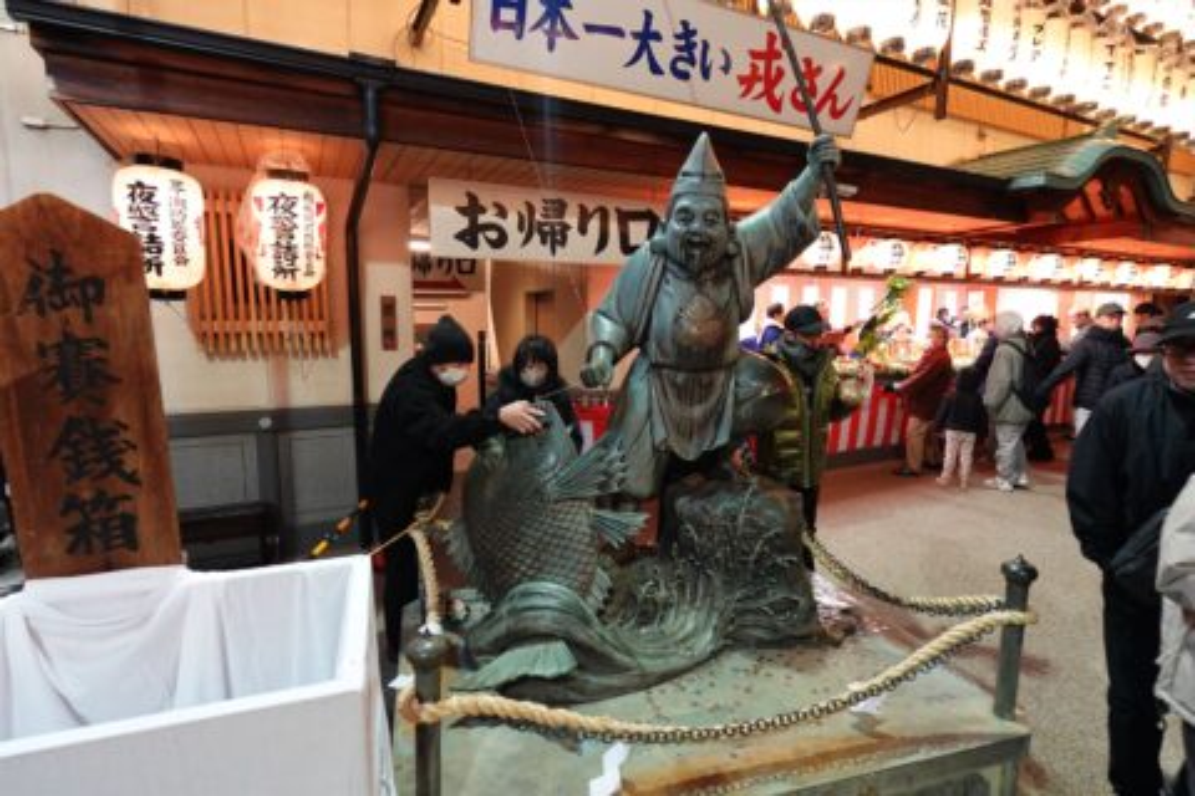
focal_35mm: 18
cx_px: 598
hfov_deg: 90.0
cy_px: 398
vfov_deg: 67.4
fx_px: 597
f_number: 1.8
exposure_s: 1/40
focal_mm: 6.9
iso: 320
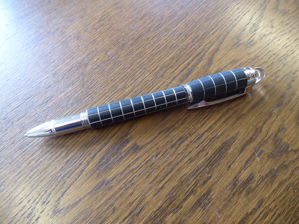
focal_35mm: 25
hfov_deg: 69.4
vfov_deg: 54.9
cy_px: 112
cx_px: 150
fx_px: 216
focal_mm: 4.3
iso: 400
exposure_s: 1/40
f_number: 3.3
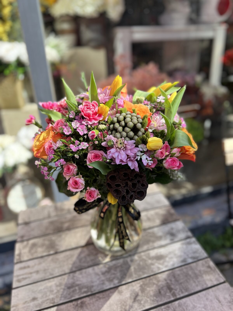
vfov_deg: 67.3
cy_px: 156
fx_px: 233
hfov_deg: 53.1
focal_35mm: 26
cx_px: 116
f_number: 1.5
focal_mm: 5.7
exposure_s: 1/859
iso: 50
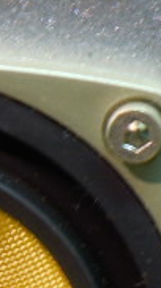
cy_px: 362
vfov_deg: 3.2
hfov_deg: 1.8
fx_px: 5076
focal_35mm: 667
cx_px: -109
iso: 100
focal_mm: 31.4
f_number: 4.6
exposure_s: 1/3
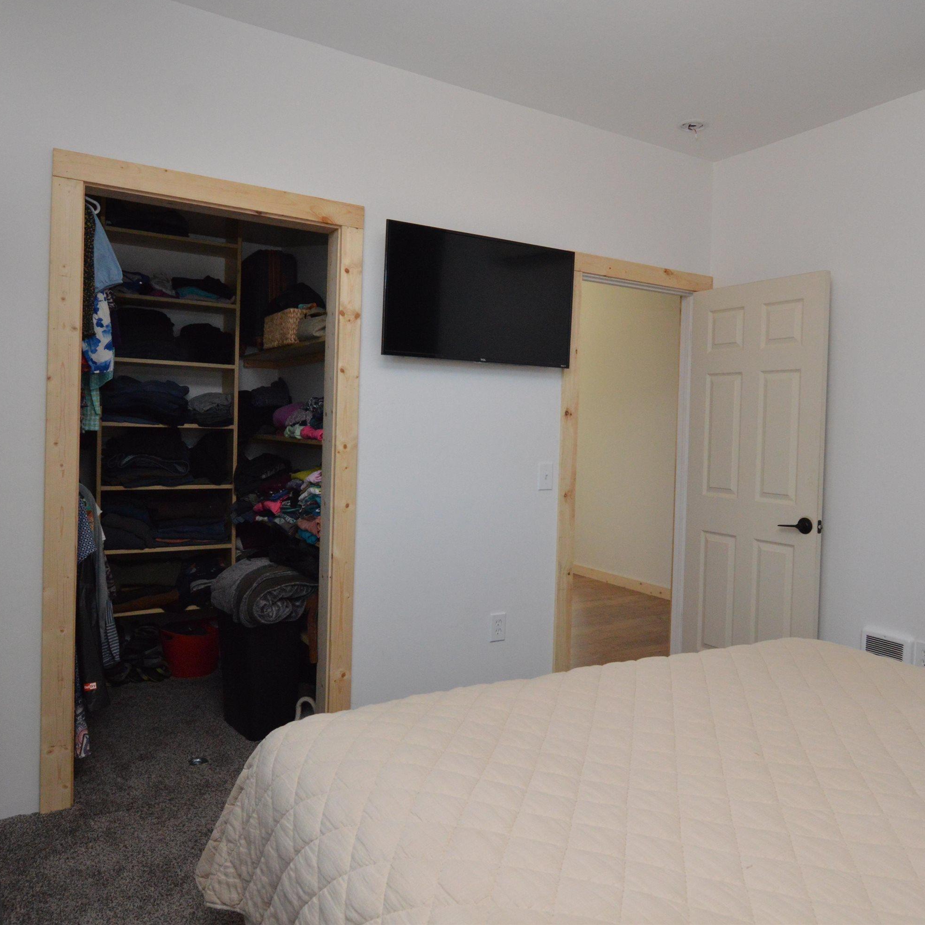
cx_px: 495
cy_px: 449
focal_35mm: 26
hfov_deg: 61.5
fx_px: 776
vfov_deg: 61.6
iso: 1600
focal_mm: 13
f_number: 8
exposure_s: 1/200
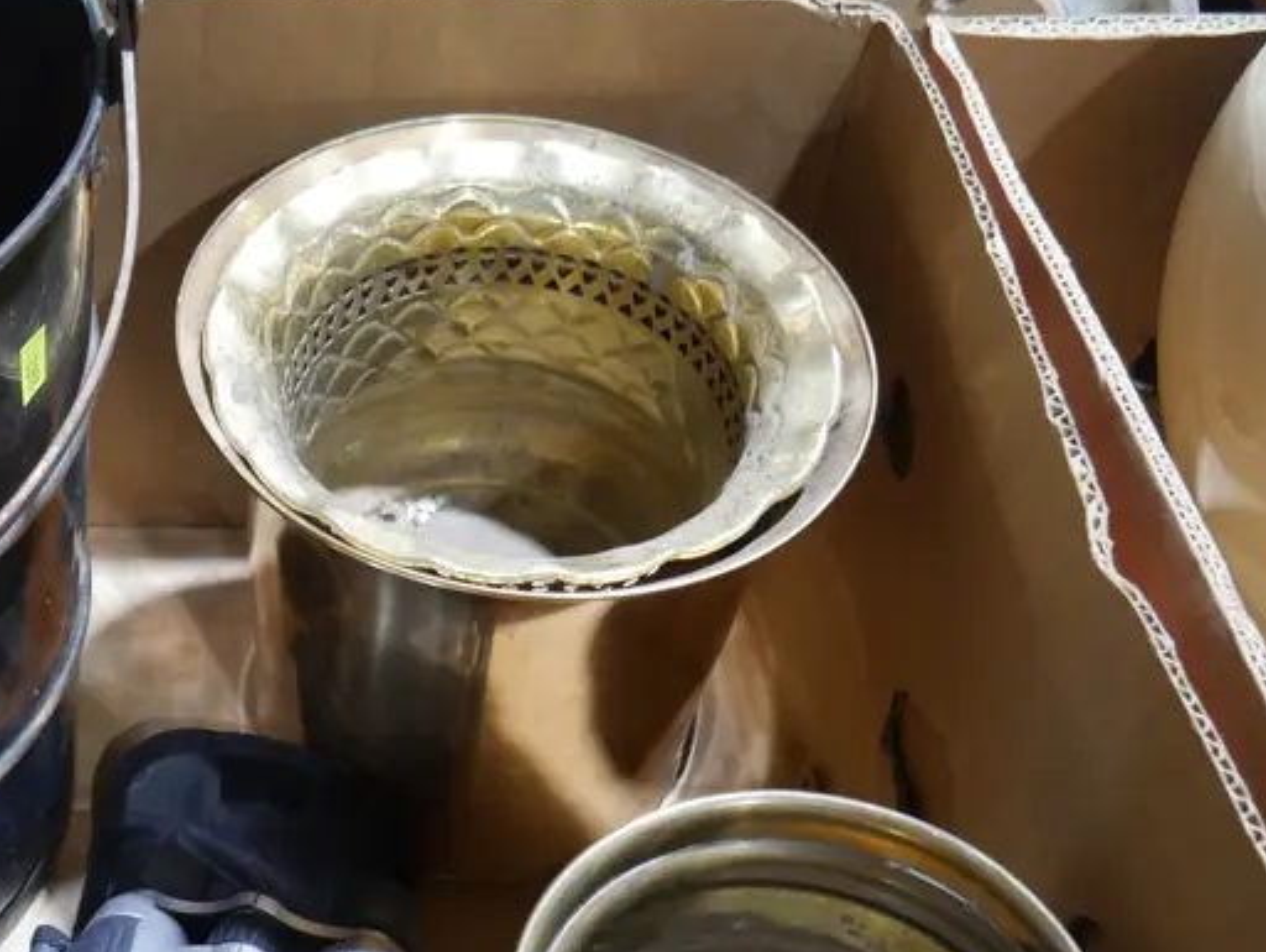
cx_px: 79
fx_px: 2196
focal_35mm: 60
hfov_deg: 30.4
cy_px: 622
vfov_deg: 24.4
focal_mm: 15
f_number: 3.6
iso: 640
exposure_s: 1/60
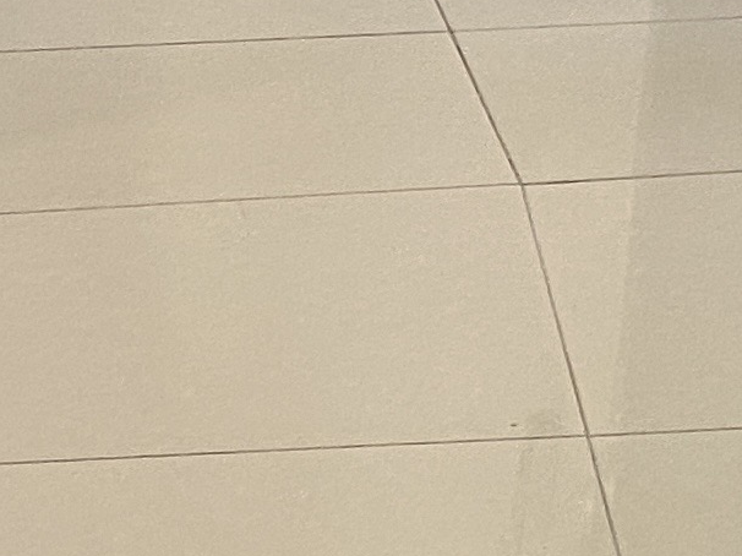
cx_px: 1448
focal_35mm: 173
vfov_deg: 7.5
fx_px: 3707
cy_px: -1144
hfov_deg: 10.6
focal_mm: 4.25
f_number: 1.8
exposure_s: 1/50
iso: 64
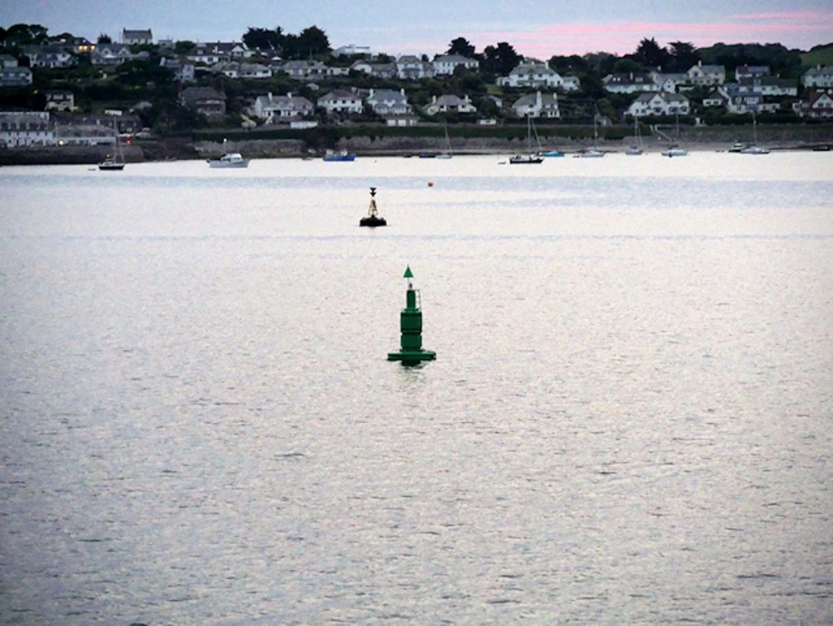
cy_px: 313
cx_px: 416
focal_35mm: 204
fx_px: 4913
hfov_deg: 9.7
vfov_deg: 7.3
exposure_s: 1/160
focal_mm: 102
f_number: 5.4
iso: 3200
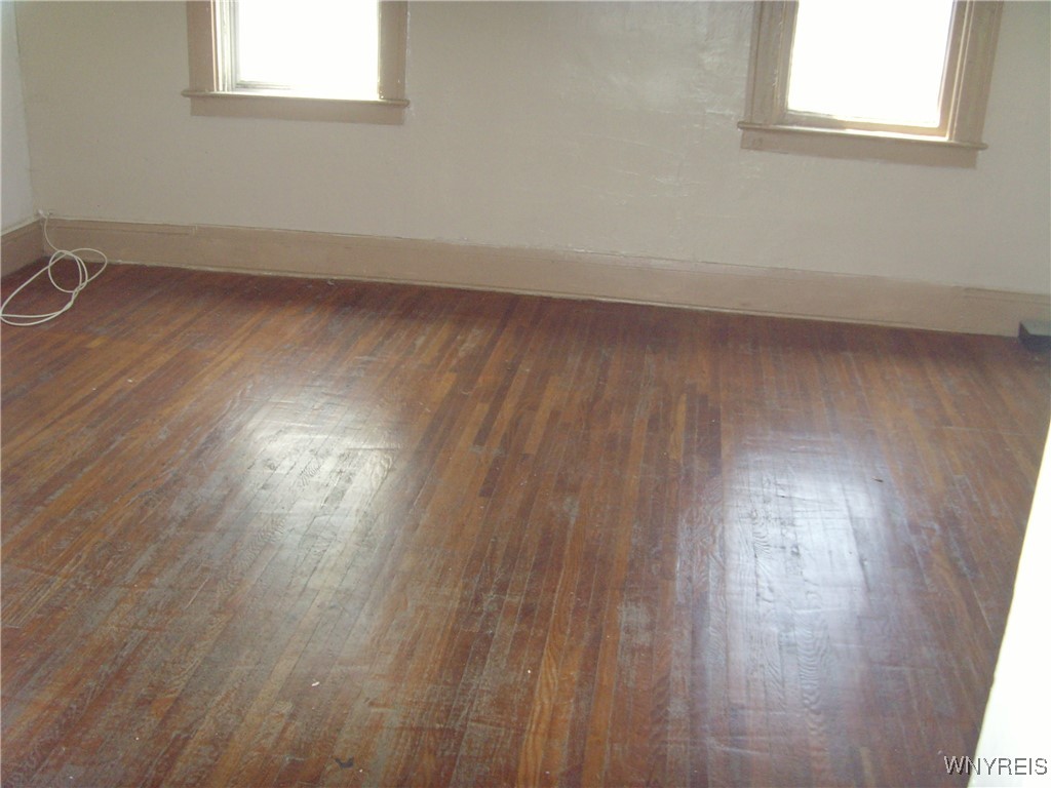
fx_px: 1184
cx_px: 526
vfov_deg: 36.8
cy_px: 394
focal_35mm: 39
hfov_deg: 47.9
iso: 200
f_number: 3.5
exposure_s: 1/45
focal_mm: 6.6
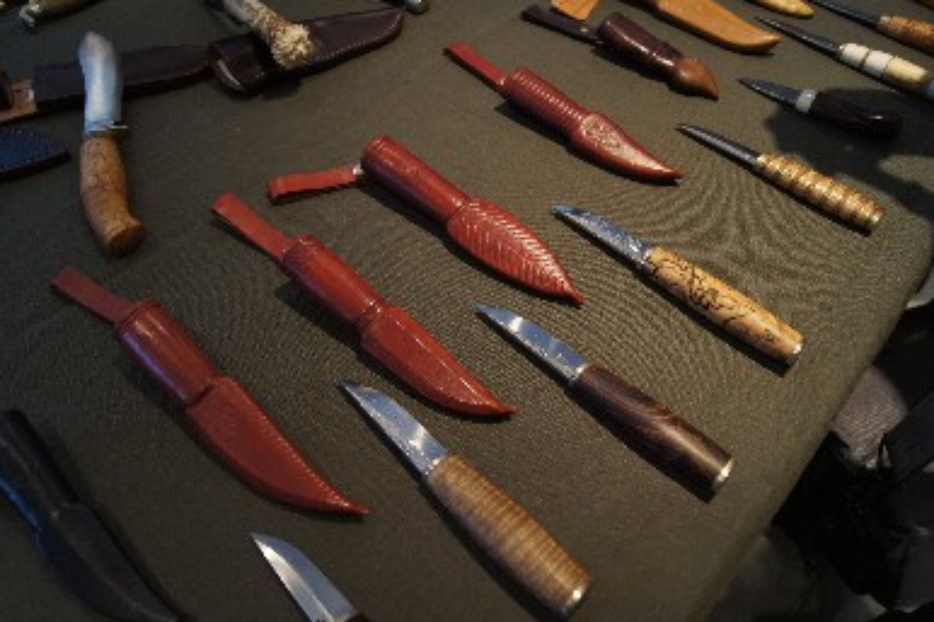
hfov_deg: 65.5
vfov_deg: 46.4
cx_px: 452
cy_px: 319
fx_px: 726
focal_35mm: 28
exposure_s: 1/30
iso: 800
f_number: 5
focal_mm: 18
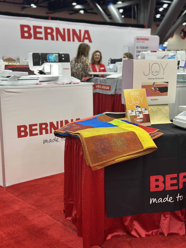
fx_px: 344
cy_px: 124
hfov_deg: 30.3
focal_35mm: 48
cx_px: 93
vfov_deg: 39.7
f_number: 1.78
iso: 100
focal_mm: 6.86
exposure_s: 1/60
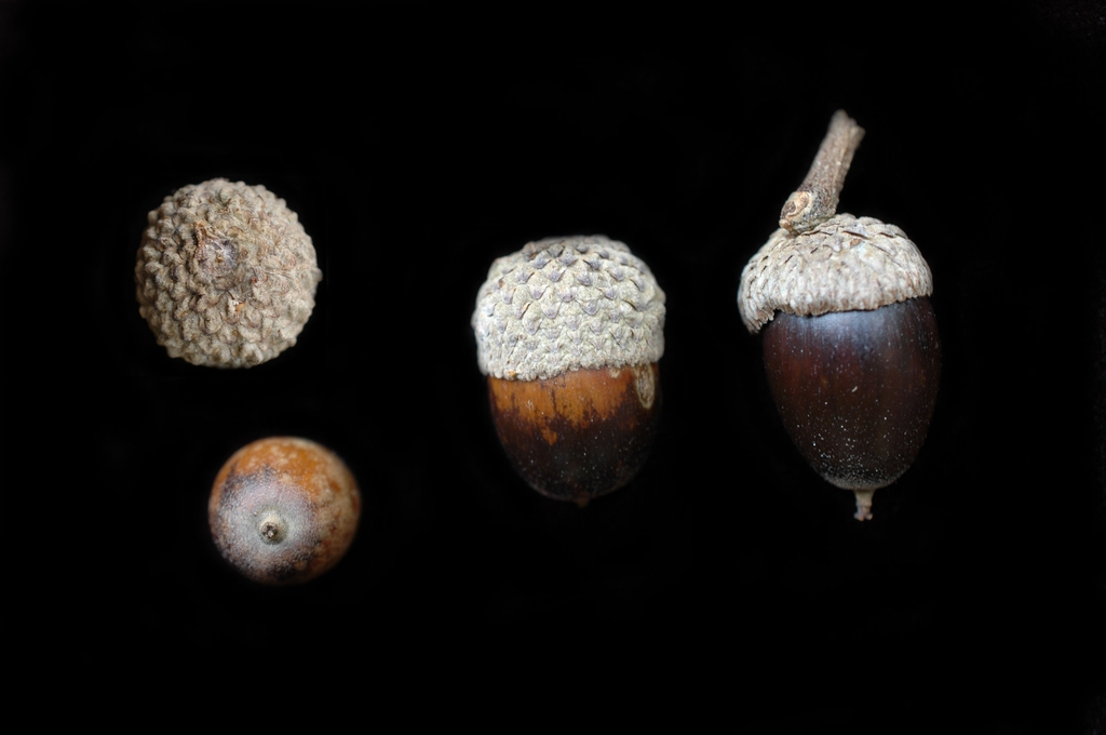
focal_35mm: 60
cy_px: 368
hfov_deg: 33.4
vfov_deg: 22.6
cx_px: 553
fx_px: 1841
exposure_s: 1/60
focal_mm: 40
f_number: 5.6
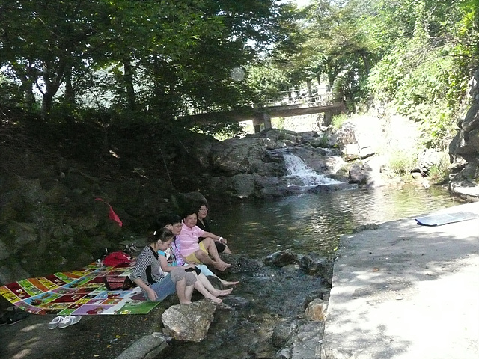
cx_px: 240
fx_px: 415
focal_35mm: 30
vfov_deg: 46.8
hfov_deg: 60.0
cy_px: 180
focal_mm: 4.9
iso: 1250
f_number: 3.4
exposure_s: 1/1300
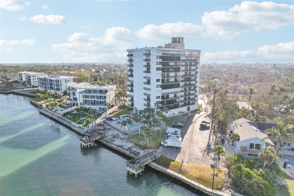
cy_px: 98
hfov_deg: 78.6
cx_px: 147
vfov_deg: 57.2
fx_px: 180
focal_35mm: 22
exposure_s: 1/3000
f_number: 2.8
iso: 110
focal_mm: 8.4
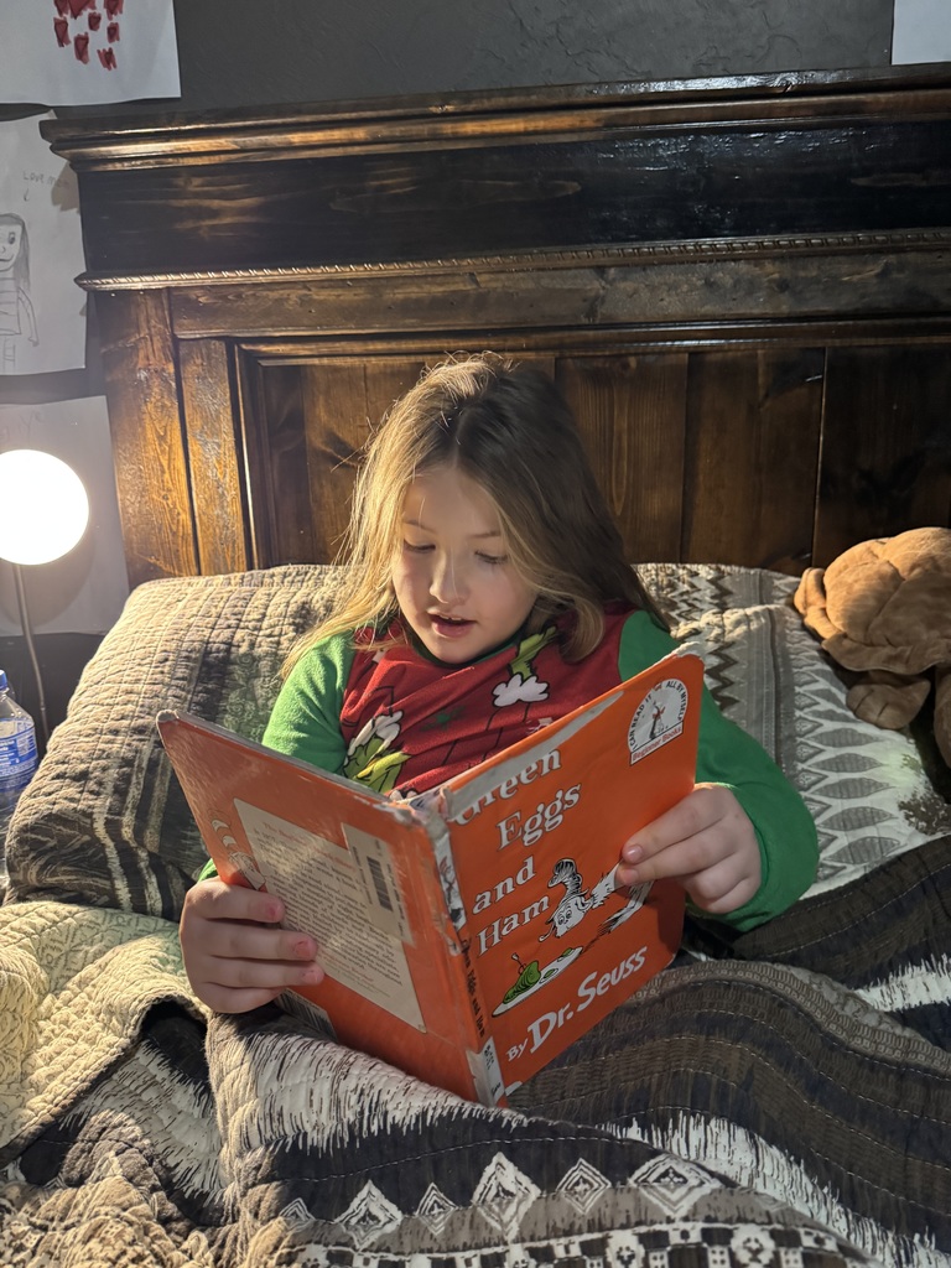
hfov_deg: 56.8
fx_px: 879
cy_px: 634
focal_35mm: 24
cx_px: 476
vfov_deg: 71.6
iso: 800
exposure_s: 1/40
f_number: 1.78
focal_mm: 6.76
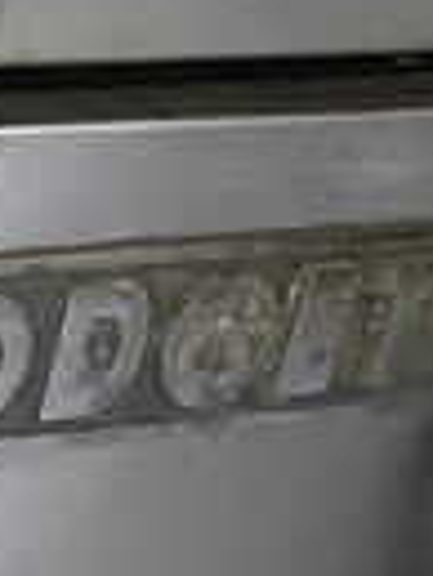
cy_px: 935
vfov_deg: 11.4
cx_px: -812
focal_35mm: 164
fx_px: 2731
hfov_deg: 7.9
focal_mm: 4.25
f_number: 1.8
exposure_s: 1/60
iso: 400
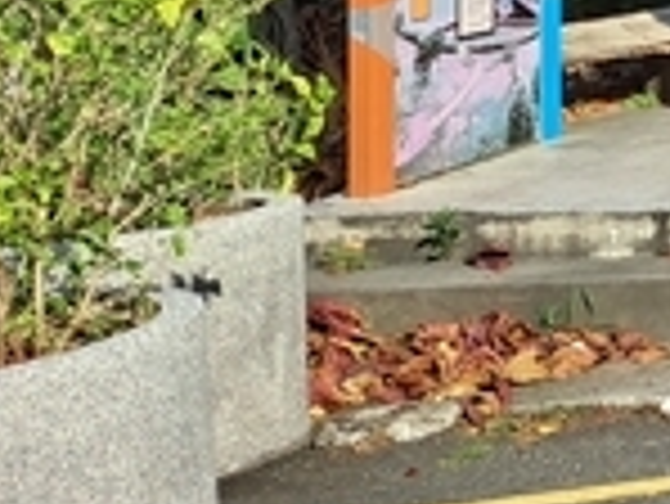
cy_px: -297
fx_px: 1995
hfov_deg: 14.9
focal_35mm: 103
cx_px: 1407
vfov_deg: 13.4
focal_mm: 5.23
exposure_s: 1/461
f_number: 1.8
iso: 25
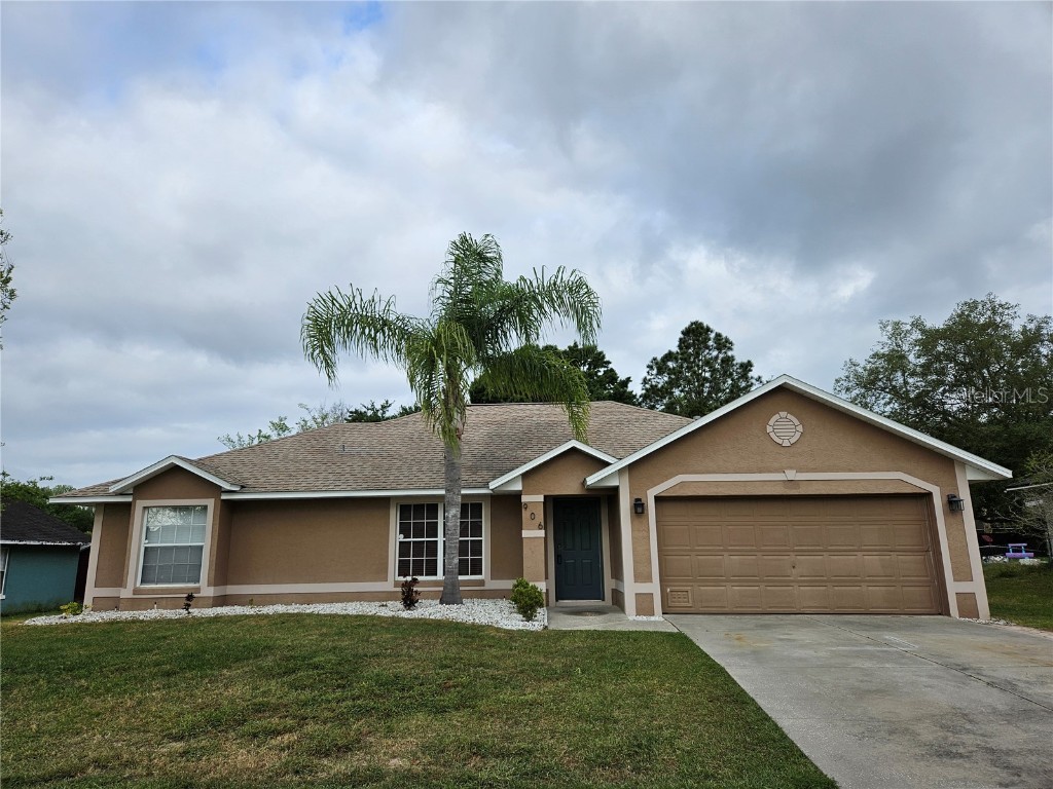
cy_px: 394
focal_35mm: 23
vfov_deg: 58.9
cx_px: 526
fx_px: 700
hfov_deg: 73.9
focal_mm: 5.4
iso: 25
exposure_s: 1/1258
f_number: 1.8
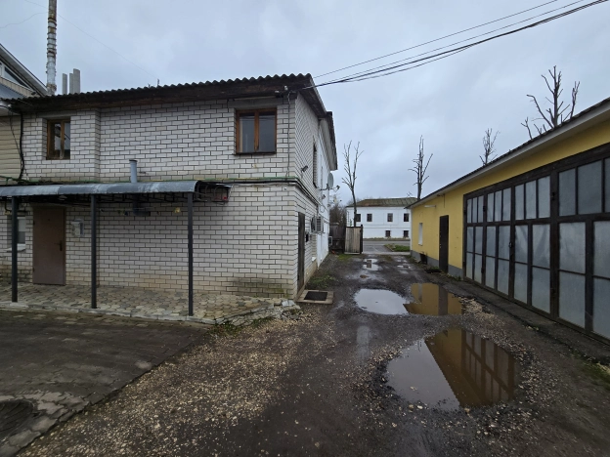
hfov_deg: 106.2
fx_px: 229
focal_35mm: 13
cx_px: 305
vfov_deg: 89.9
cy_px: 228
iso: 80
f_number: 2.2
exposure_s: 1/359
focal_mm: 2.2
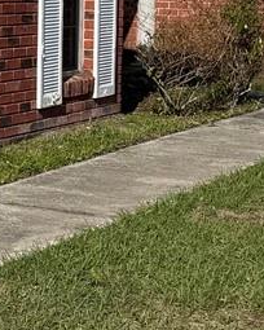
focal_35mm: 147
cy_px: 10
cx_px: -164
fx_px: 1436
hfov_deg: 10.1
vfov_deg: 13.0
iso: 80
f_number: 1.78
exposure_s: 1/7937
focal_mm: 6.76
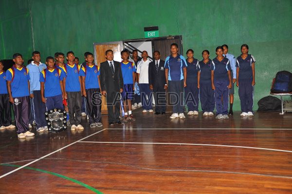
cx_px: 146
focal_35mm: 45
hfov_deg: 43.7
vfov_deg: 29.8
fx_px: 364
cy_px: 97
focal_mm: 30
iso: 200
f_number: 5.6
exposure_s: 1/60
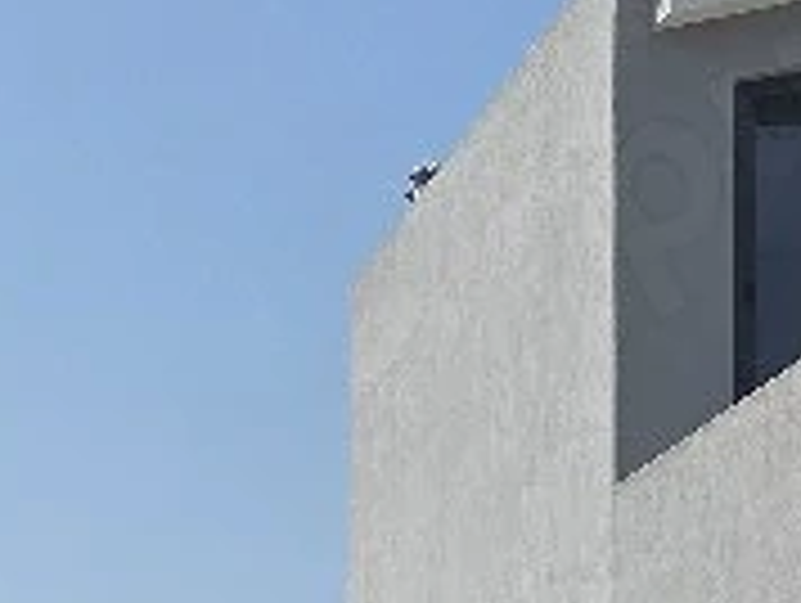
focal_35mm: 129
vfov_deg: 10.8
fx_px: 2989
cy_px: 1107
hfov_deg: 12.7
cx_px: -972
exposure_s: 1/10000
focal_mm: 6.3
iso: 80
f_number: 1.7
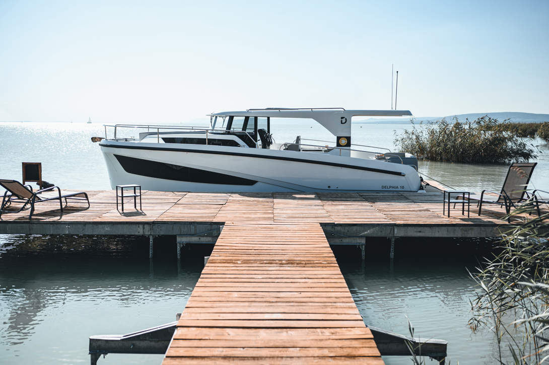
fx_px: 533
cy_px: 182
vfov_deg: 37.8
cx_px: 274
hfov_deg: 54.5
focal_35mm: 35
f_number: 2.5
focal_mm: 35
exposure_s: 1/2000
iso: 50
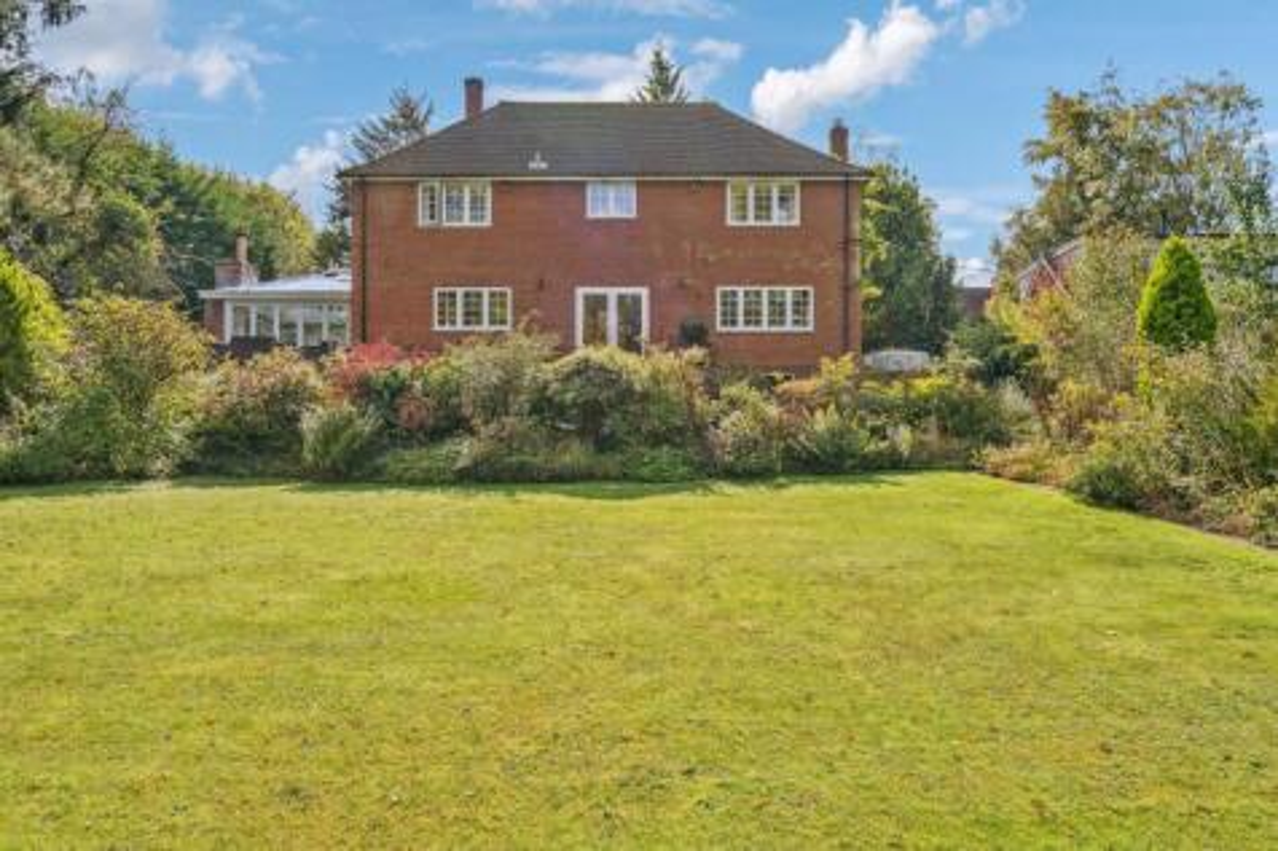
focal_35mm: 31
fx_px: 1100
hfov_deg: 60.3
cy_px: 426
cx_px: 639
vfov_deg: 42.3
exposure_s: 1/400
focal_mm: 31
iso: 320
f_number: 7.1
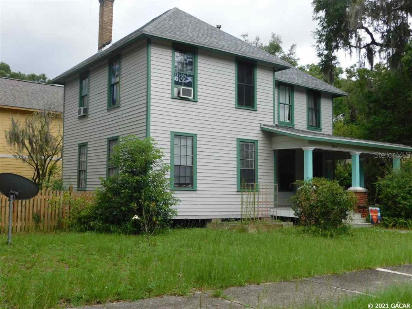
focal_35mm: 40
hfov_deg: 46.8
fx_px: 476
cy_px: 154
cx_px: 206
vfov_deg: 36.0
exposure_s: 1/400
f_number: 3.6
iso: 125
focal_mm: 7.1
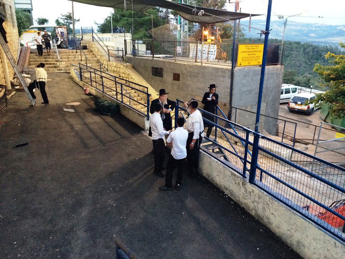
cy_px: 130
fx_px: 299
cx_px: 172
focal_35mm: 30
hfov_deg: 60.0
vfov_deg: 46.8
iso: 250
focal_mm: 4.12
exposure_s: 1/30
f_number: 2.2
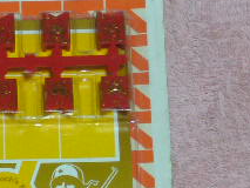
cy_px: 152
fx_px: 2233
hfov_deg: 6.4
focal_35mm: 309
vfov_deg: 4.8
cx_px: 1
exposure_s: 1/8
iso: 200
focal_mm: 17
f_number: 4.9
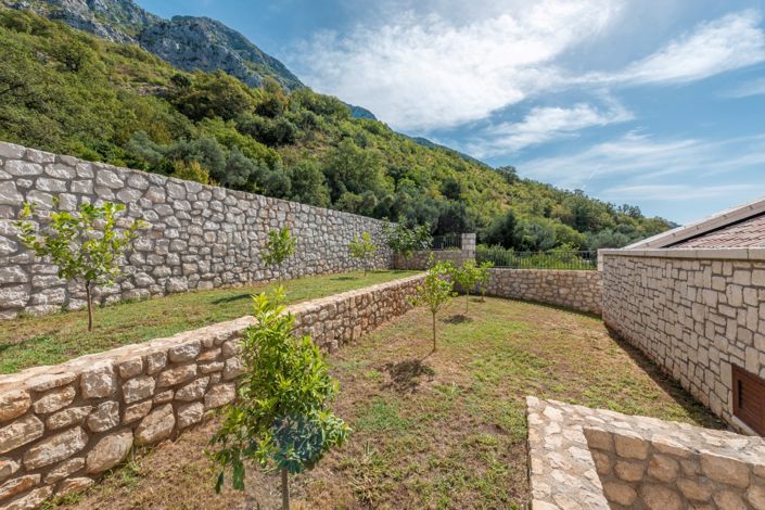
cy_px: 255
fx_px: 297
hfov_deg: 104.3
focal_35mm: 14
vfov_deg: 81.2
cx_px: 382
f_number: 6.3
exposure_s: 1/400
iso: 100
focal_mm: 14
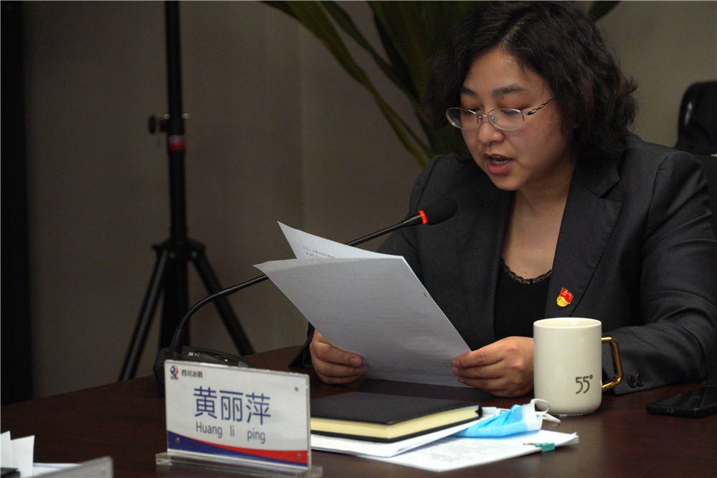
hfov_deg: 15.0
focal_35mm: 136
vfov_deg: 10.0
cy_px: 239
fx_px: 2718
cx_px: 358
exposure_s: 1/250
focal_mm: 91
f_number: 5.6
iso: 800
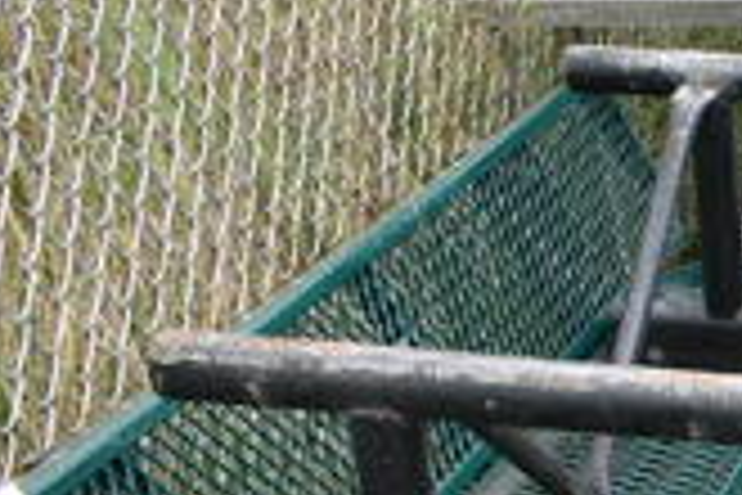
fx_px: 2061
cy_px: 662
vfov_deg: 13.2
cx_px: 1282
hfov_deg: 17.2
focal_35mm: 100
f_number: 6.3
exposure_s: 1/160
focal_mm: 18
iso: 100
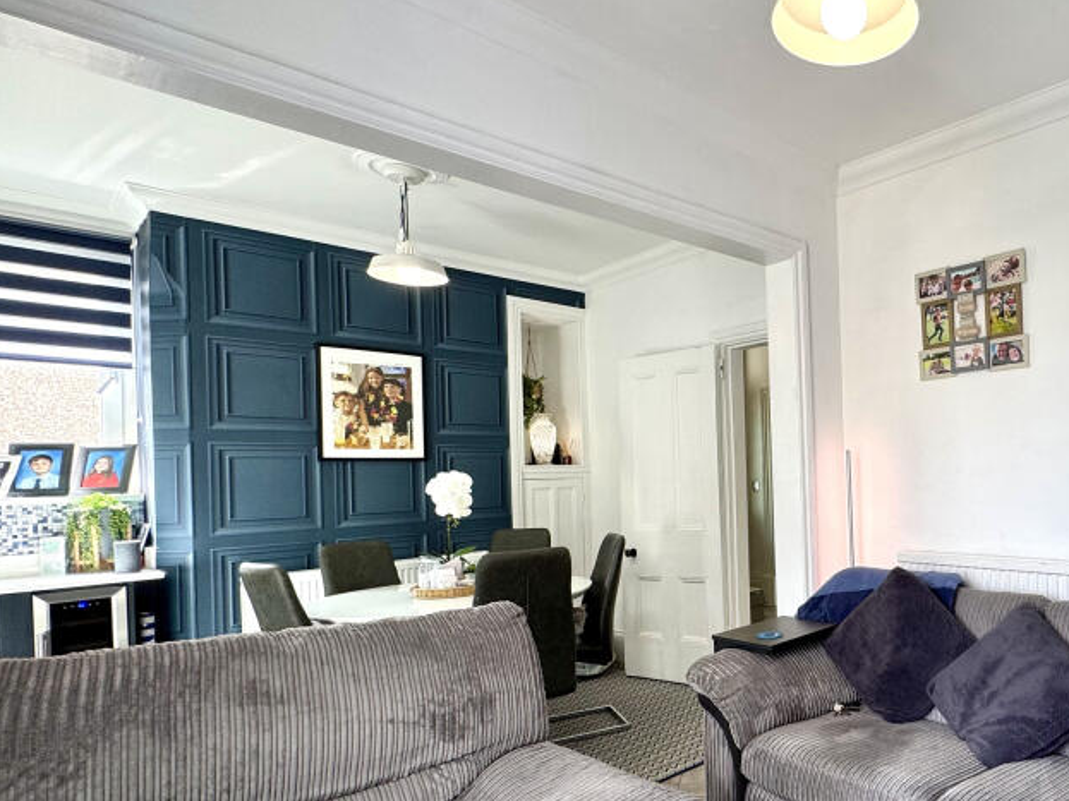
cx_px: 846
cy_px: 473
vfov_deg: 58.5
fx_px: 710
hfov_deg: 67.4
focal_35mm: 23
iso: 64
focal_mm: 2.22
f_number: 2.2
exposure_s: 1/99
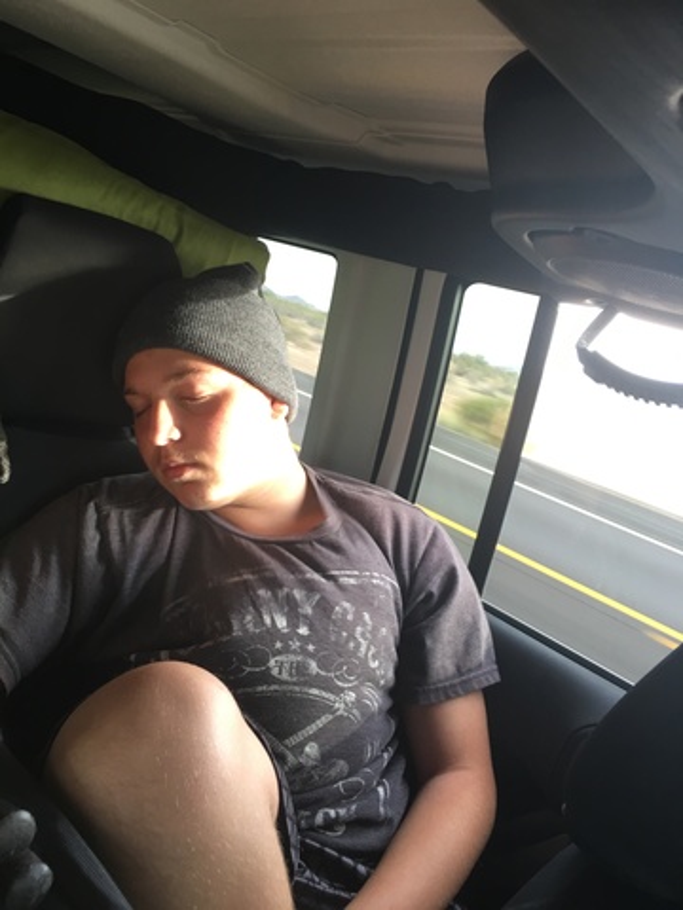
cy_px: 455
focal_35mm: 29
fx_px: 763
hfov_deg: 48.2
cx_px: 342
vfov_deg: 61.7
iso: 25
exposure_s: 1/15
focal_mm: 4.15
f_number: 2.2
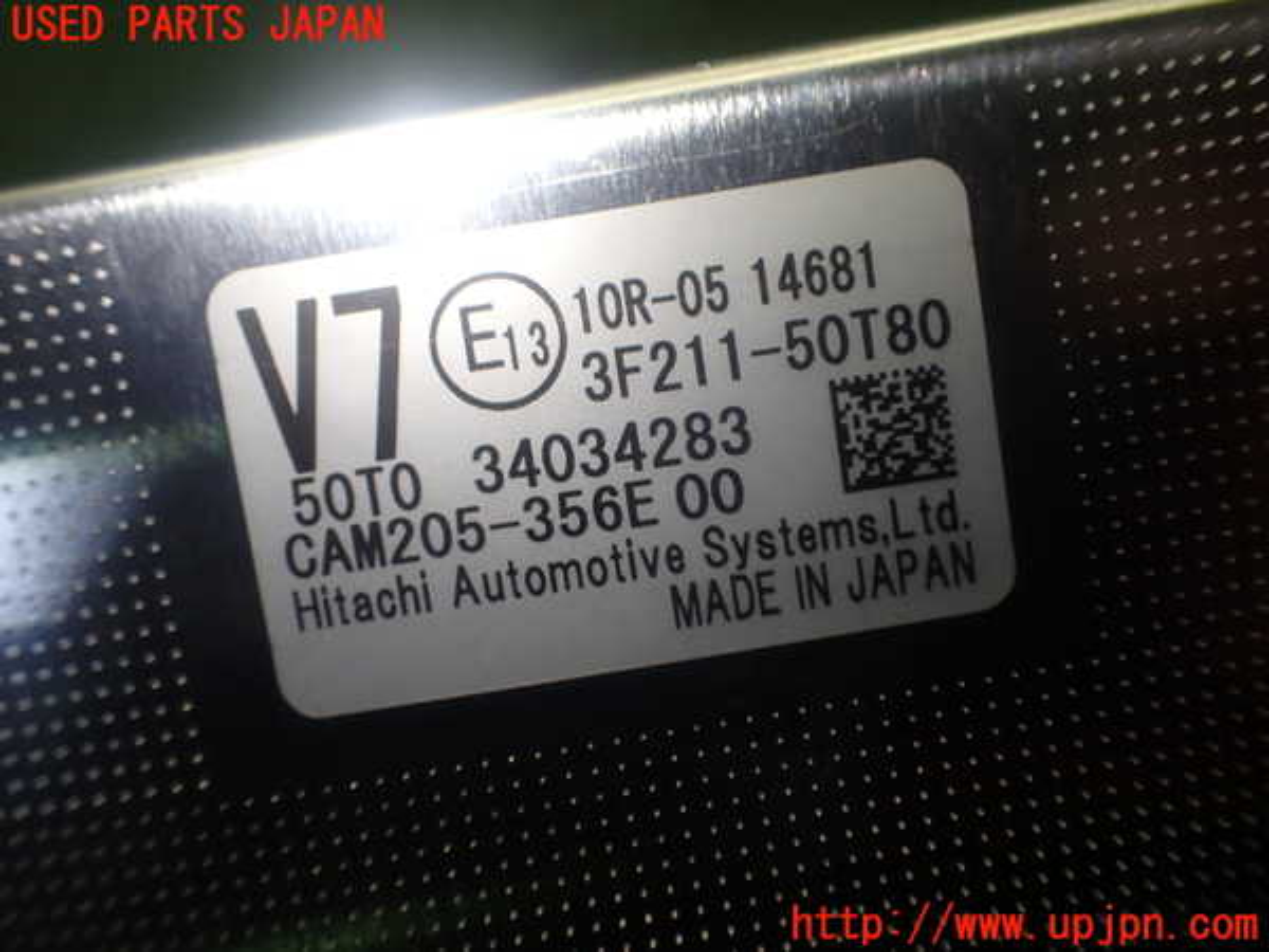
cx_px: 634
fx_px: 1100
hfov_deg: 60.0
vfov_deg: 46.8
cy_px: 476
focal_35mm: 30
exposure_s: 1/125
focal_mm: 5.4
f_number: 3.2
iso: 100
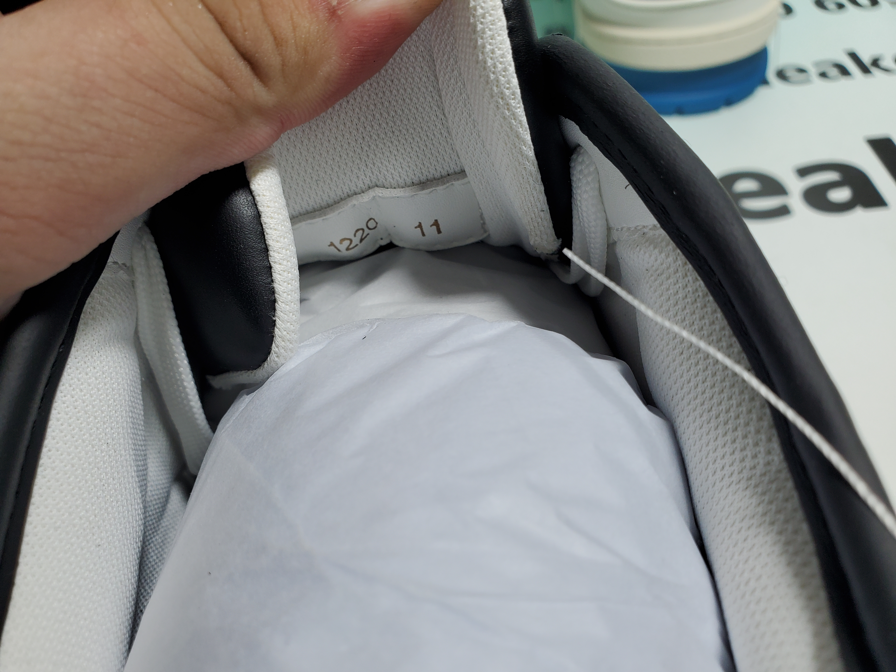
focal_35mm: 26
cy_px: 336
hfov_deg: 67.3
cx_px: 448
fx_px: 673
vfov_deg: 53.1
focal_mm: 4.3
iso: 50
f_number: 2.4
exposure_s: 1/239
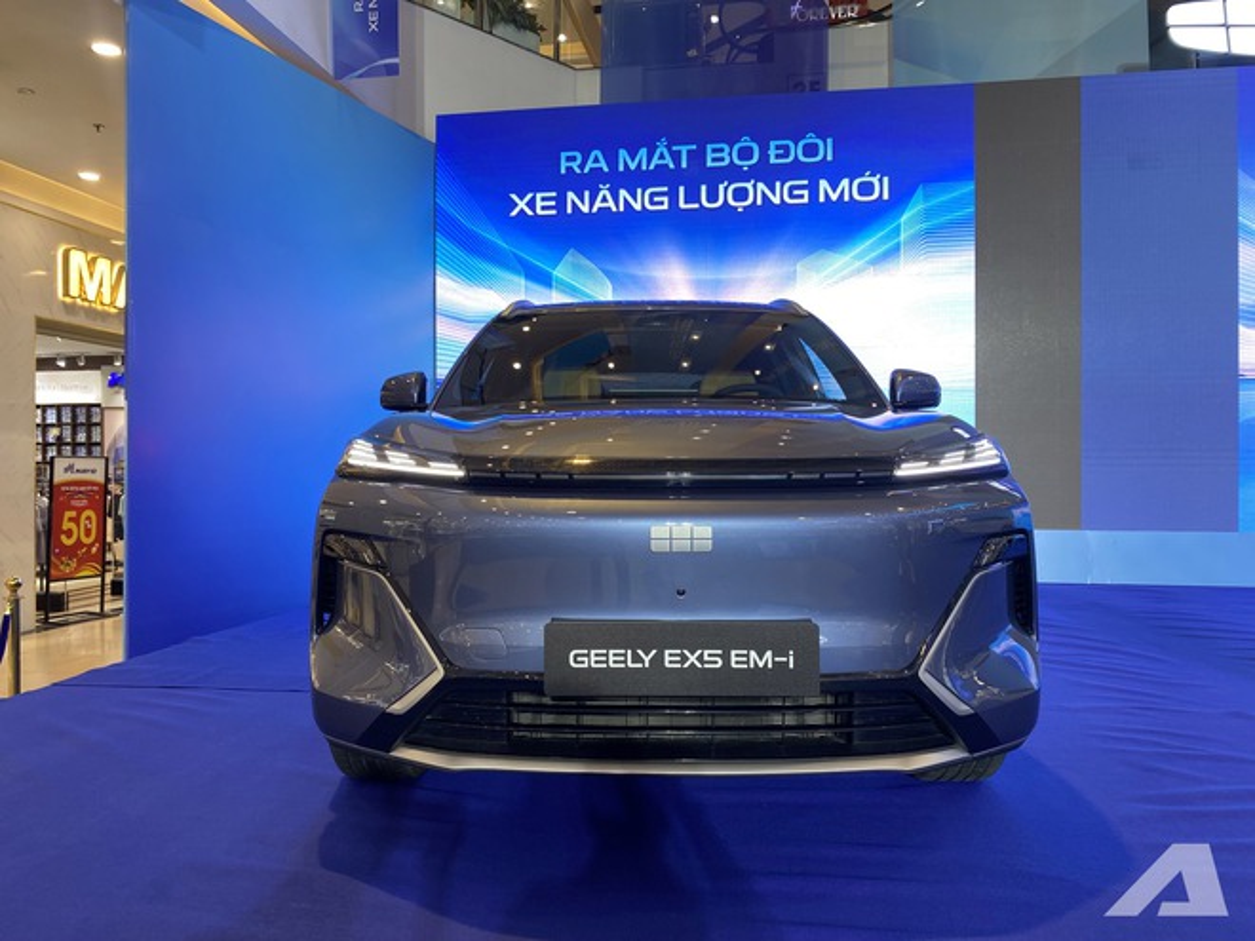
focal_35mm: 26
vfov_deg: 53.1
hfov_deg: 67.3
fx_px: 943
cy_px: 470
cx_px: 628
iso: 80
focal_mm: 4.25
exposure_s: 1/101
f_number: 1.8
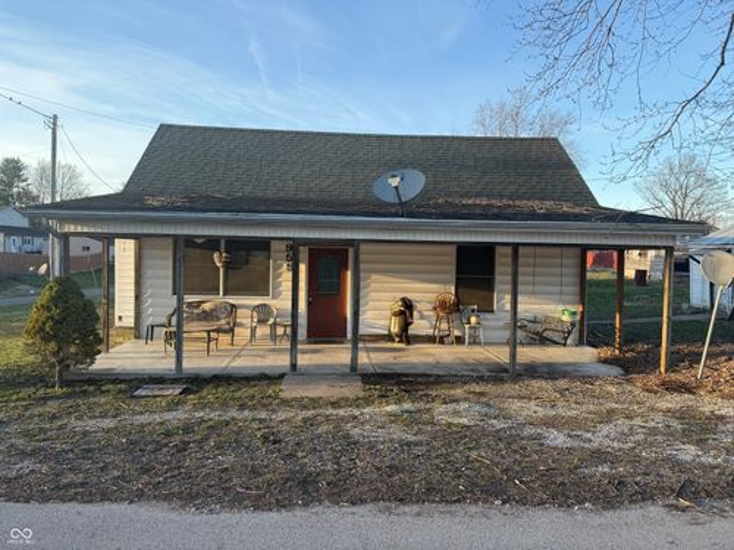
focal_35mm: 24
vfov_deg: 56.8
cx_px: 367
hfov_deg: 71.6
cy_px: 275
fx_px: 509
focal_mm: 6.76
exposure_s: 1/757
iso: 80
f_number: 1.78
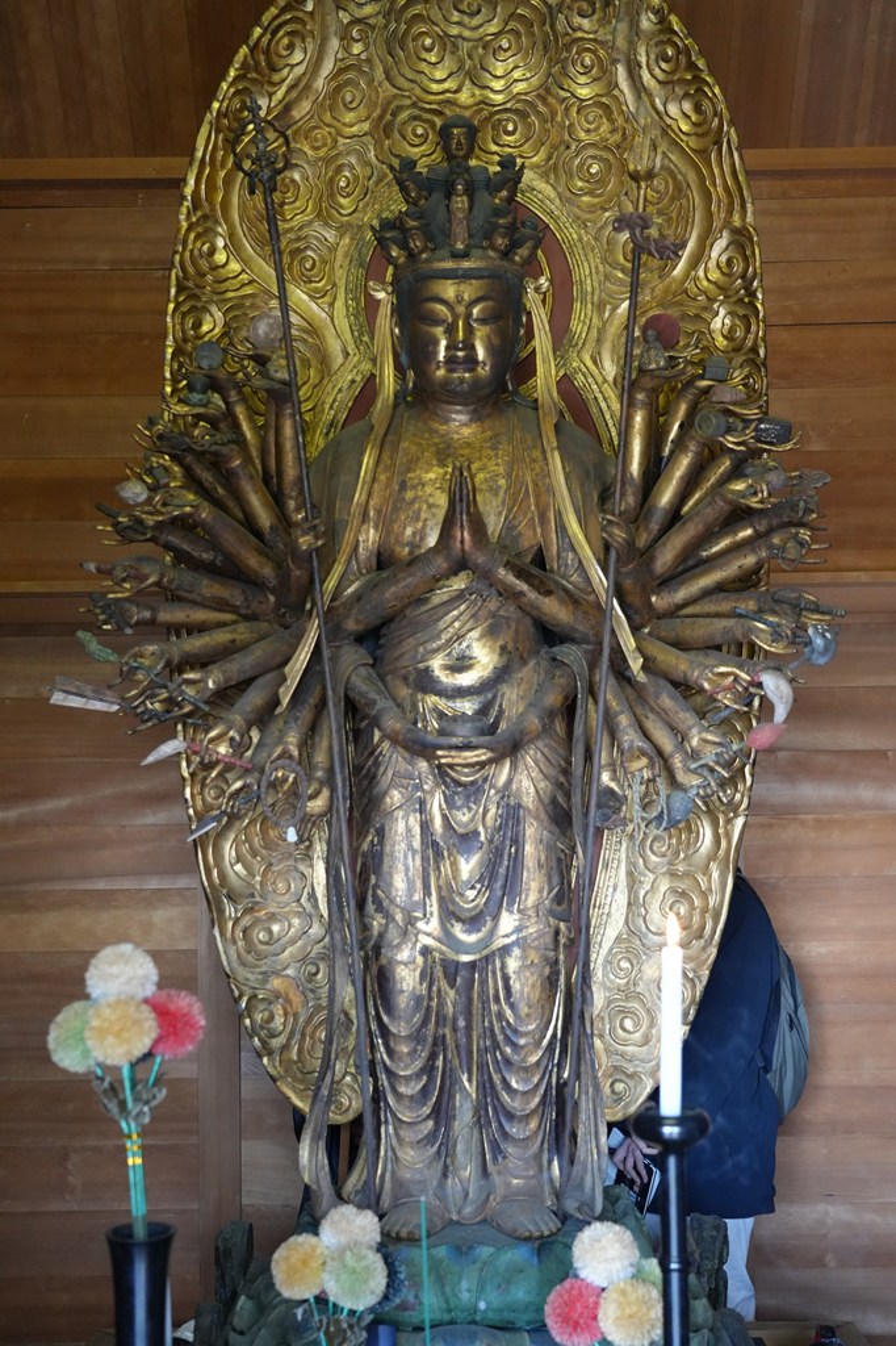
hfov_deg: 30.5
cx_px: 448
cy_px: 673
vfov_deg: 44.5
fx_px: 1644
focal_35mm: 44
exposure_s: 1/160
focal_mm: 44
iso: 5000
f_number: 4
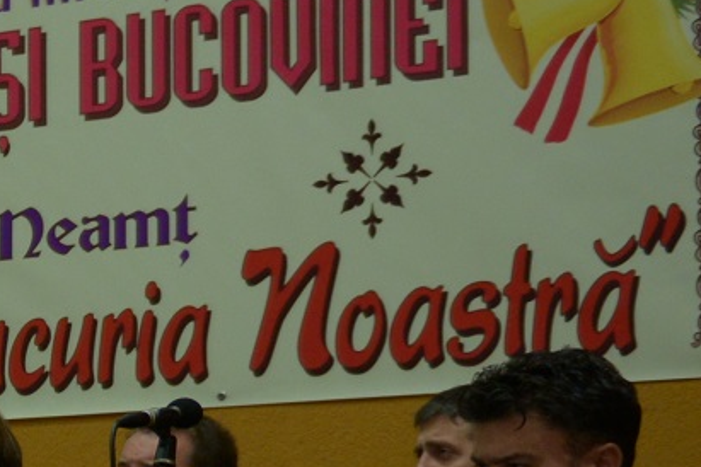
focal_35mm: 181
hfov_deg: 10.0
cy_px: 675
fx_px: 3524
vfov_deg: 7.5
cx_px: -979
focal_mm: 31
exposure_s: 1/60
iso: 800
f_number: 2.8
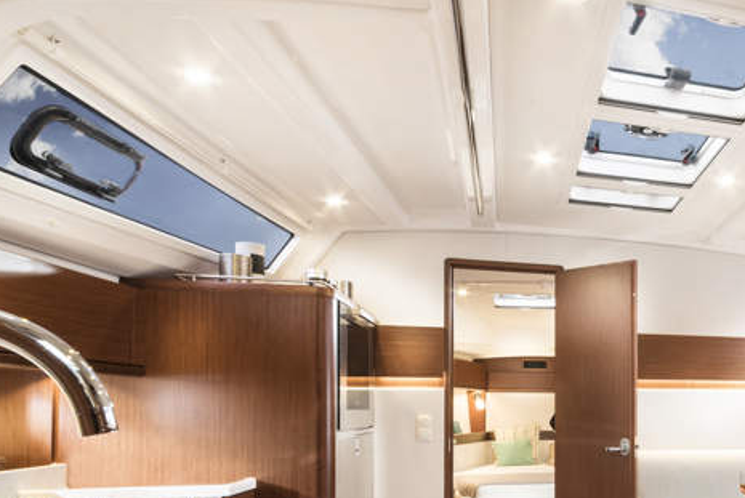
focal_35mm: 28
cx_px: 695
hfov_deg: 55.1
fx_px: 580
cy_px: 398
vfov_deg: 44.3
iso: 100
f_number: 14
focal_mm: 12
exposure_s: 1.3
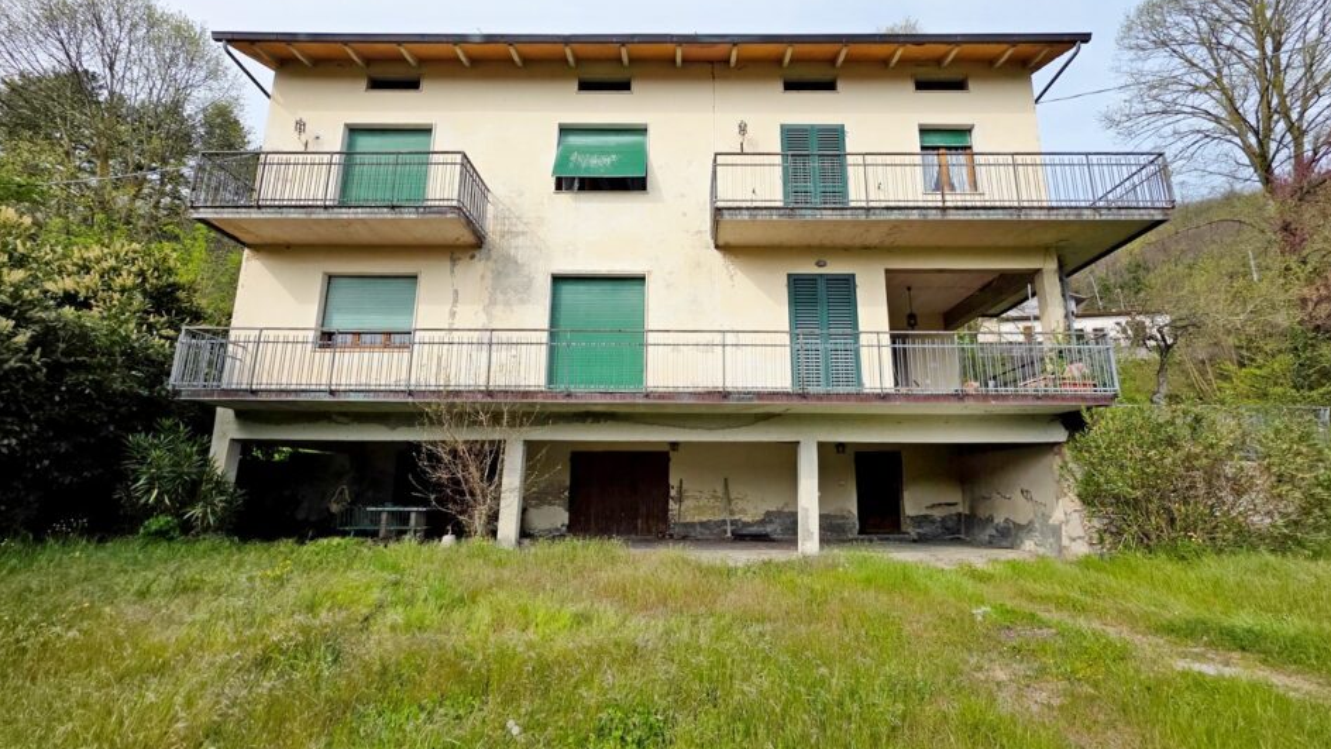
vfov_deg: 70.5
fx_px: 529
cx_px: 681
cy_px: 375
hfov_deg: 103.0
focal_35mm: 15
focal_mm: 2.2
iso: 40
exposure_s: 1/1704
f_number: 1.9
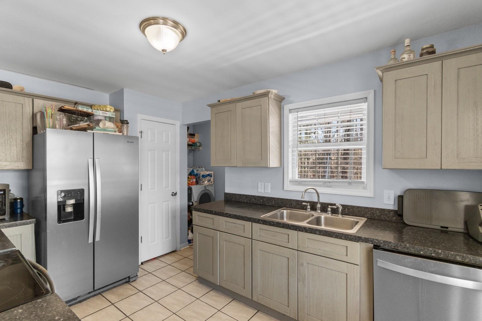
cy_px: 159
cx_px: 230
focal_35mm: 16
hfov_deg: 96.7
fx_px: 214
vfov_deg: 73.8
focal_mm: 10
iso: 100
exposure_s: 1.6
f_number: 4.5
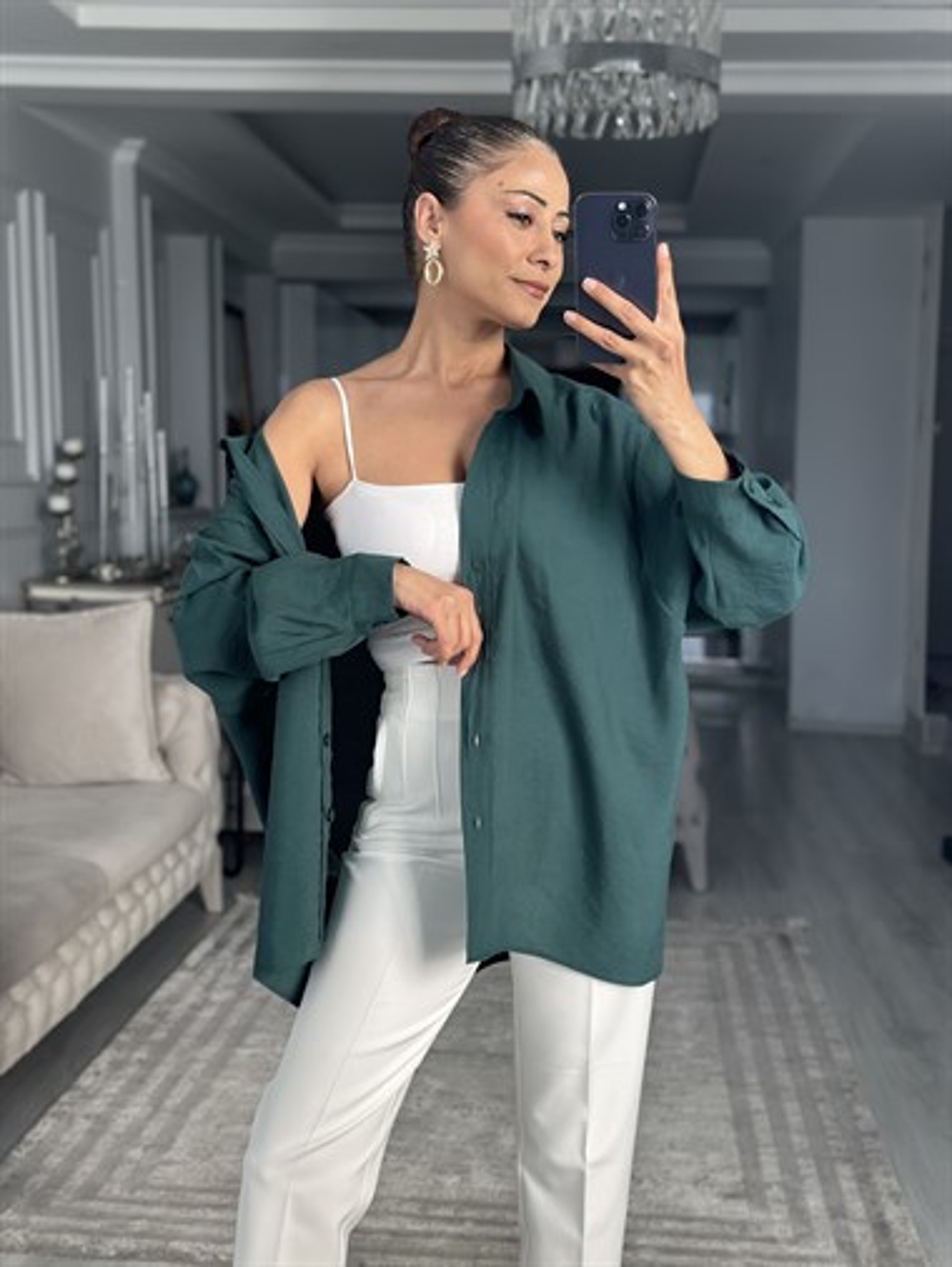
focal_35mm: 48
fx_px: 1759
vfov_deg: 39.6
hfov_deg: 30.3
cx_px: 476
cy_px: 634
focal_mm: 6.86
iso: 80
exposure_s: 1/186
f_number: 1.78
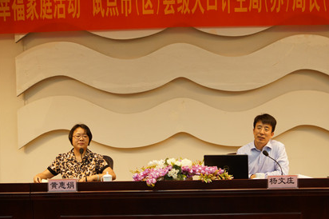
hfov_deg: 38.9
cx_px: 178
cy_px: 126
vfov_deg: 26.4
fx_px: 466
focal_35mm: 51
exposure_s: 1/60
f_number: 2.8
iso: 500
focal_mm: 28
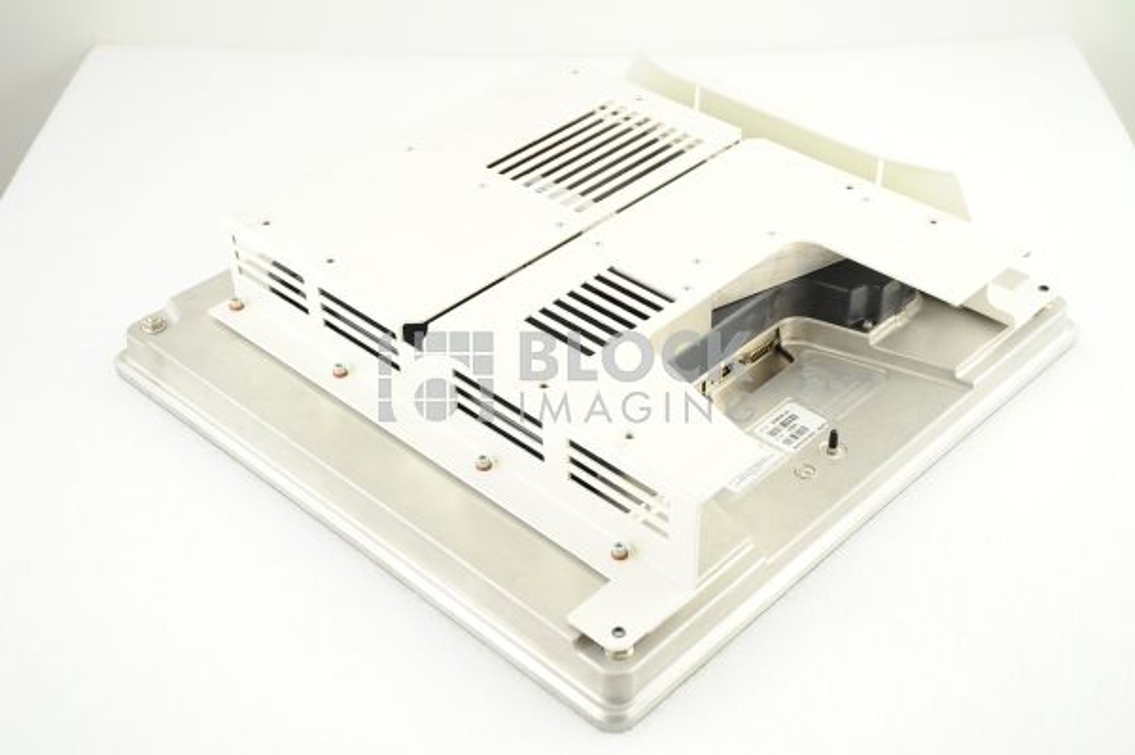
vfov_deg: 26.9
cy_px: 378
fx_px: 1575
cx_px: 568
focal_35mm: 50
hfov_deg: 39.6
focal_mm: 50
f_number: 6.3
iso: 800
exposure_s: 1/100
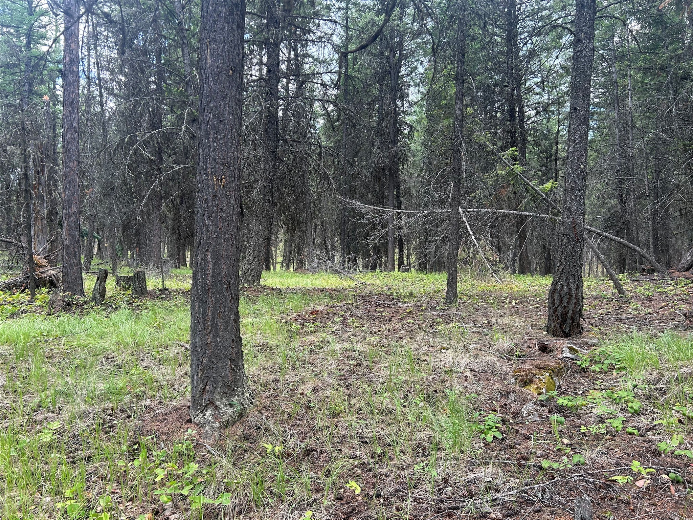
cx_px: 346
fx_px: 521
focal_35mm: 26
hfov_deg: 67.3
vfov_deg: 53.1
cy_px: 260
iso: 40
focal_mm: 5.7
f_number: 1.5
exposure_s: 1/279
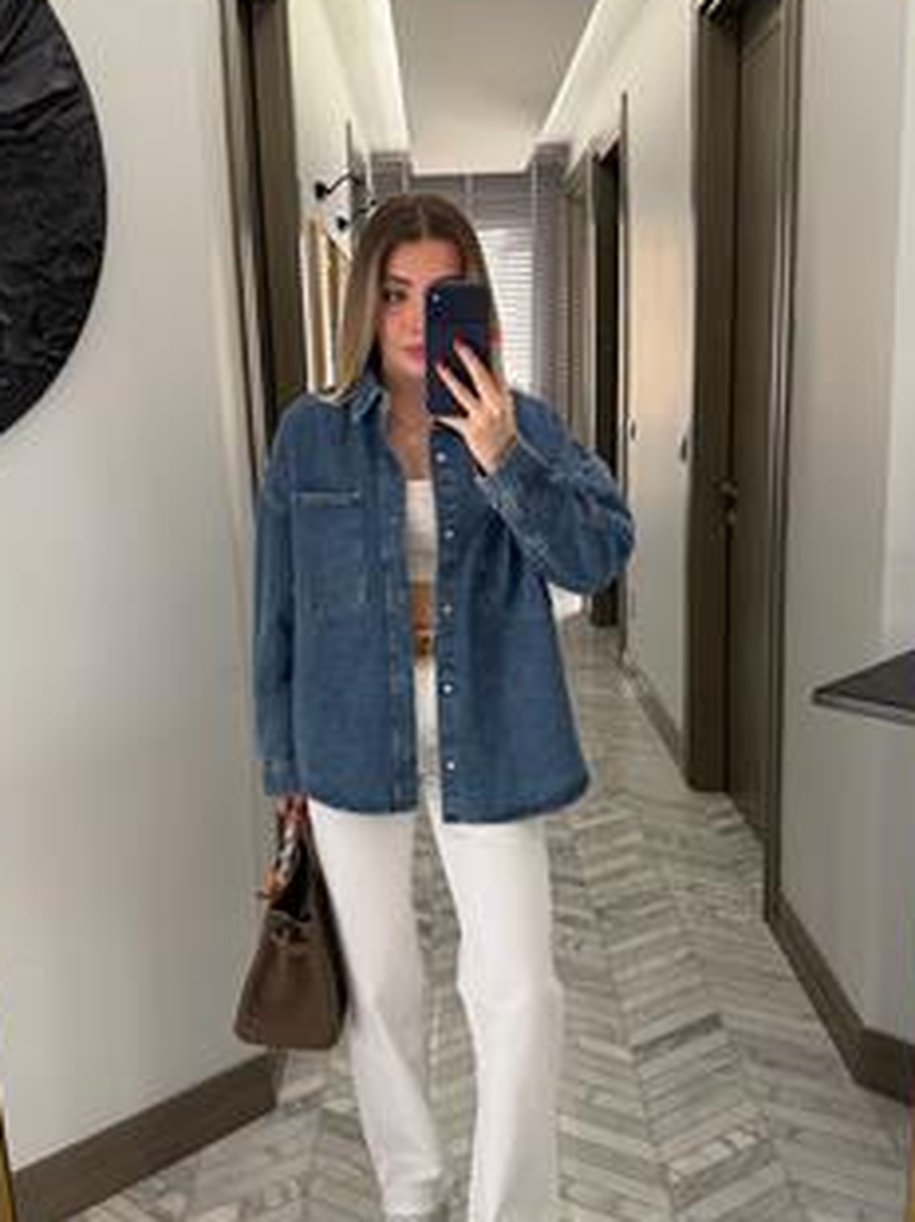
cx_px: 414
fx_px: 1094
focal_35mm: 31
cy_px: 603
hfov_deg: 45.3
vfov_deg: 58.4
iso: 250
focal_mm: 6.76
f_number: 1.78
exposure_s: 1/60
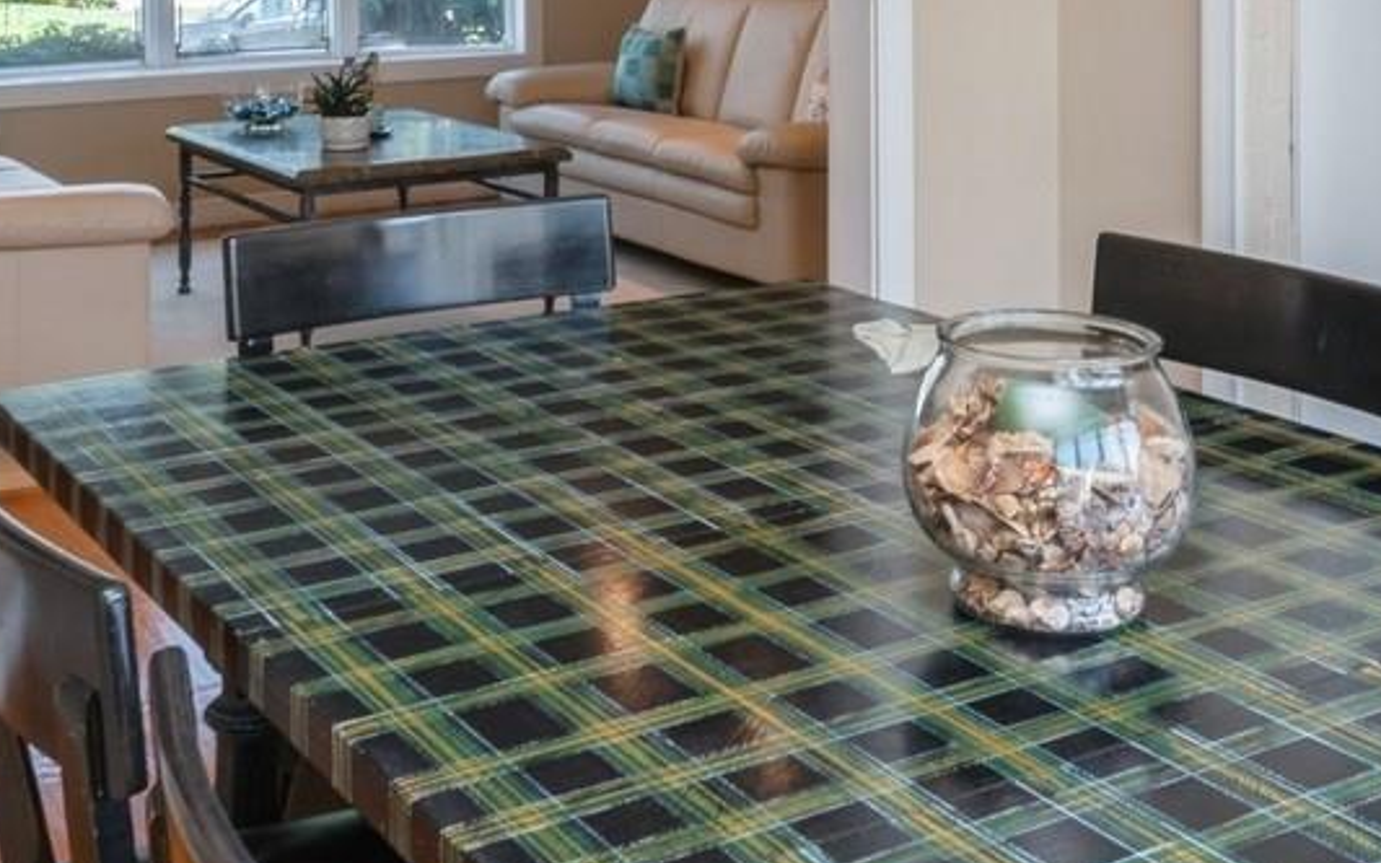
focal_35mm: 49
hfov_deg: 41.0
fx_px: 1844
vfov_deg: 25.3
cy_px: 47
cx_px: 622
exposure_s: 1/25
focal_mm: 16
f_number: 9
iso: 200
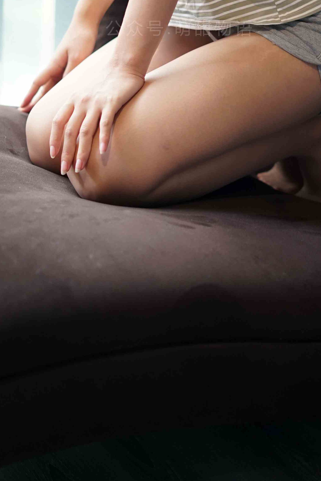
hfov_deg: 14.8
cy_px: 93
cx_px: 251
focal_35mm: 92
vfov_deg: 21.8
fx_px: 1229
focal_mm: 50
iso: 500
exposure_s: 1/50
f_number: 2
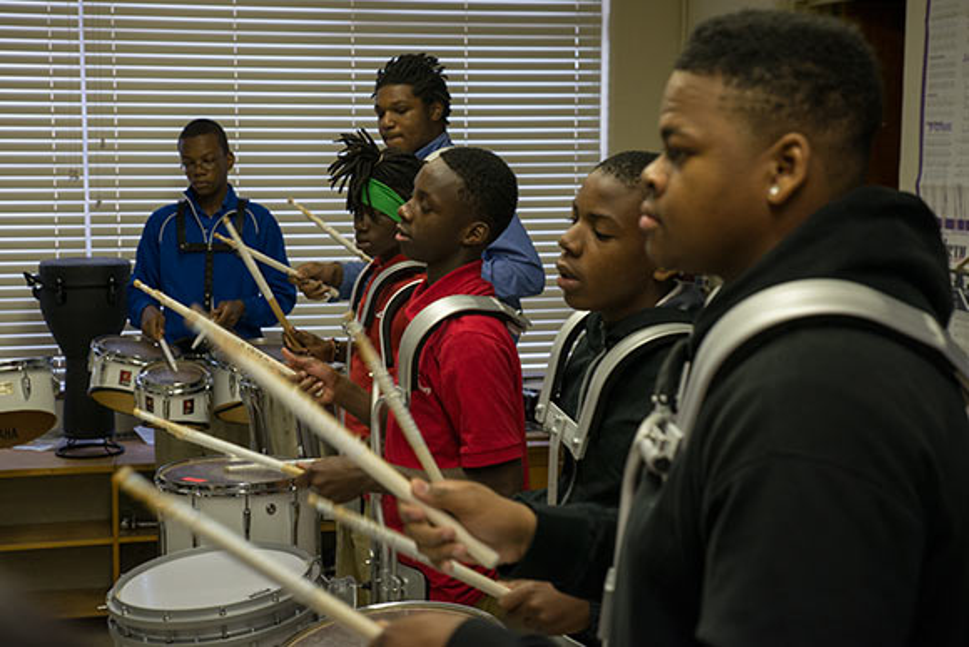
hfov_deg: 36.2
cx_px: 484
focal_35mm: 55
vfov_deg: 24.6
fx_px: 1481
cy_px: 324
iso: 800
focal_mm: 55
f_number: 6.7
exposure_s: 1/125
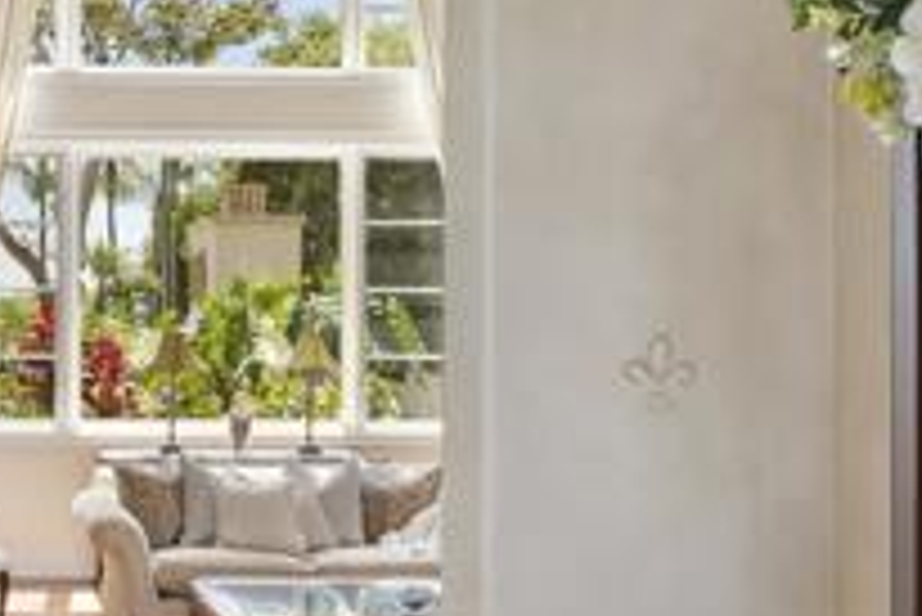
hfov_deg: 34.6
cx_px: -72
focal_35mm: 50
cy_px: 310
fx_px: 1281
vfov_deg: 27.0
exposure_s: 1/20
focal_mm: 16
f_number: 8
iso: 500
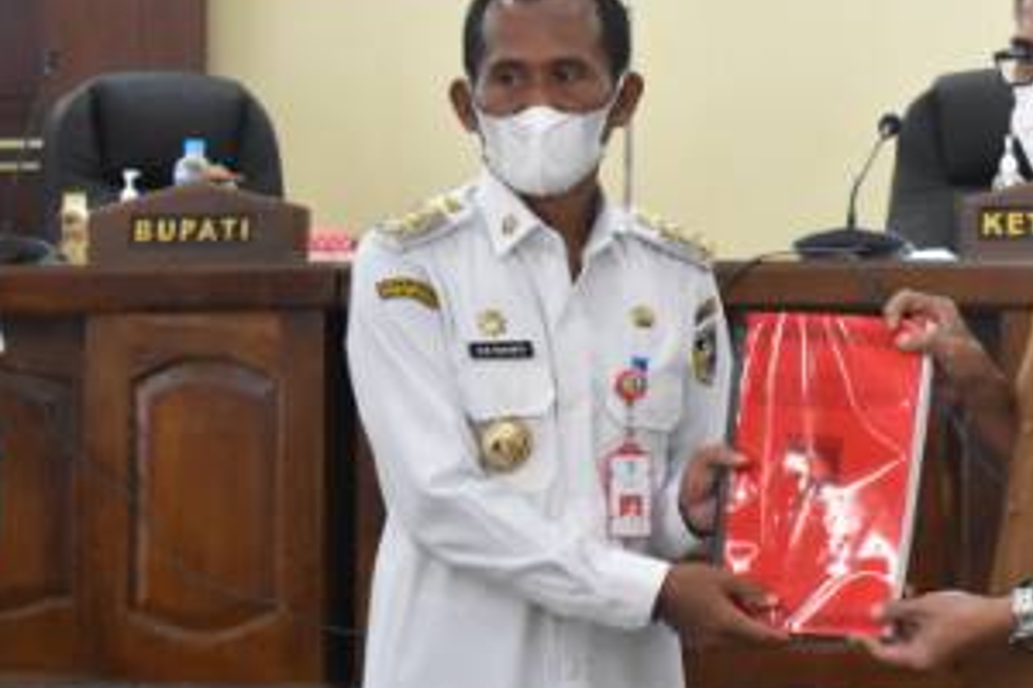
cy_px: 260
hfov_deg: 18.1
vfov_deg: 12.2
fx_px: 3215
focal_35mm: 112
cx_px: 844
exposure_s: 1/80
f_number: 4.5
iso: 6400
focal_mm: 35
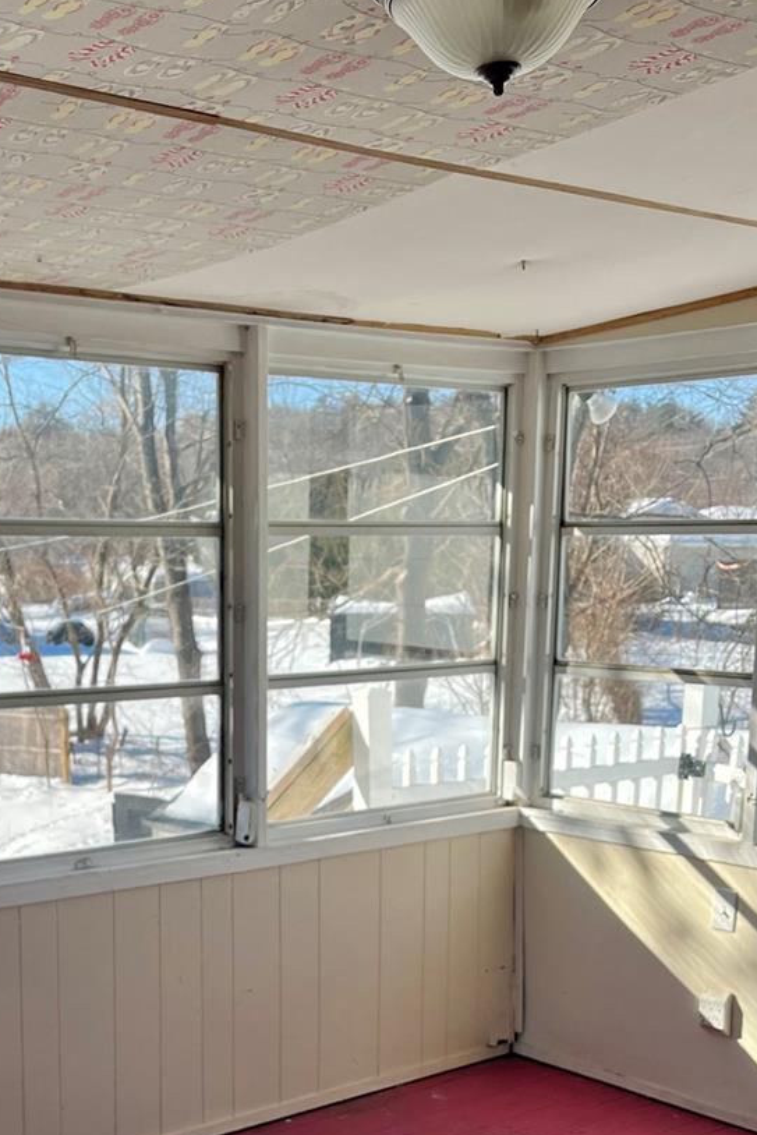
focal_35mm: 51
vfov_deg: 37.5
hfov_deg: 26.3
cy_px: 909
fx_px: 1608
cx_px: 247
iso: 50
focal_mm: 5.1
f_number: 1.6
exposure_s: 1/1294
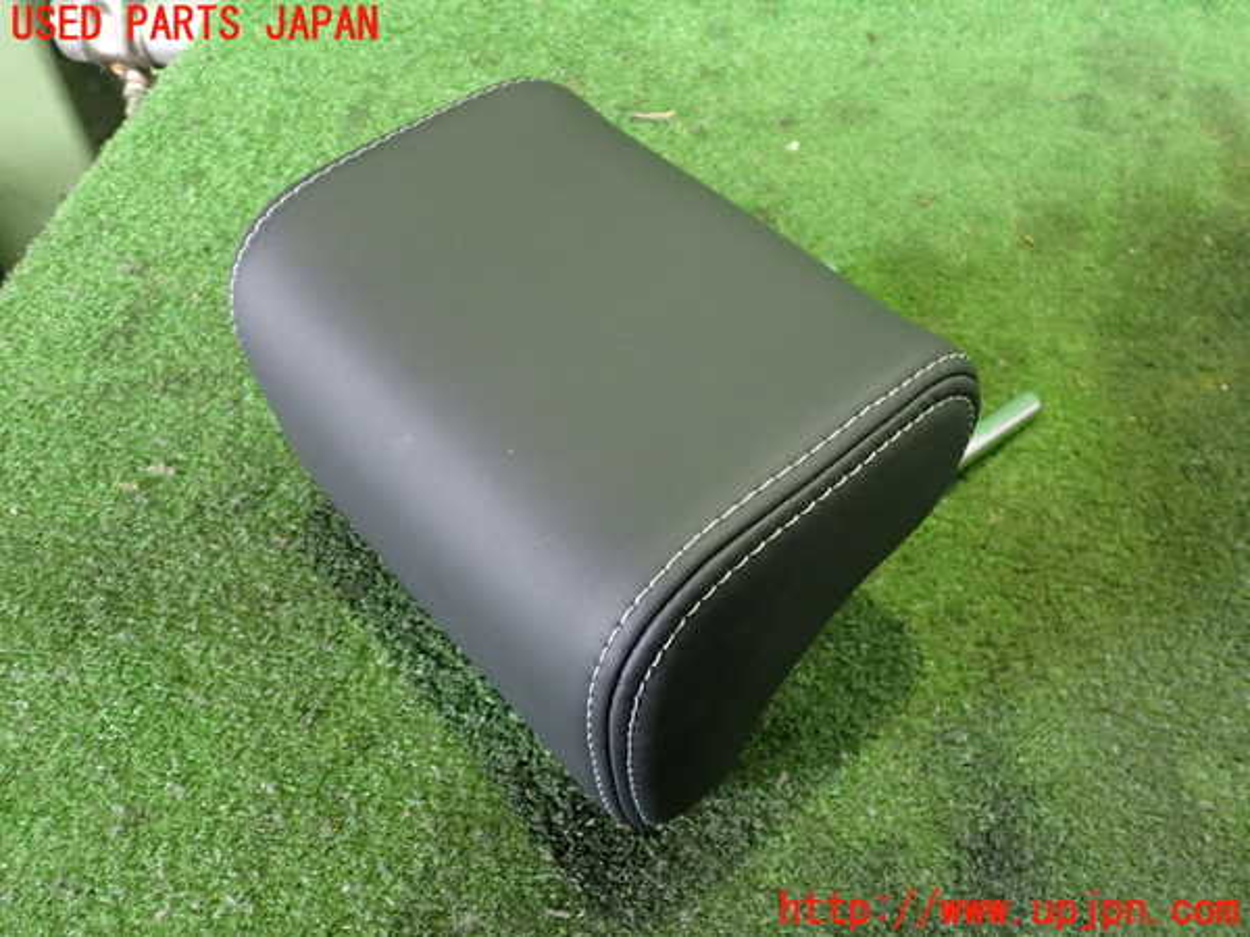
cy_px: 468
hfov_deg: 60.0
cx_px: 625
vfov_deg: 46.8
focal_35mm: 30
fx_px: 1083
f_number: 2.3
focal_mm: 5.4
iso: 800
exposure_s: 1/30
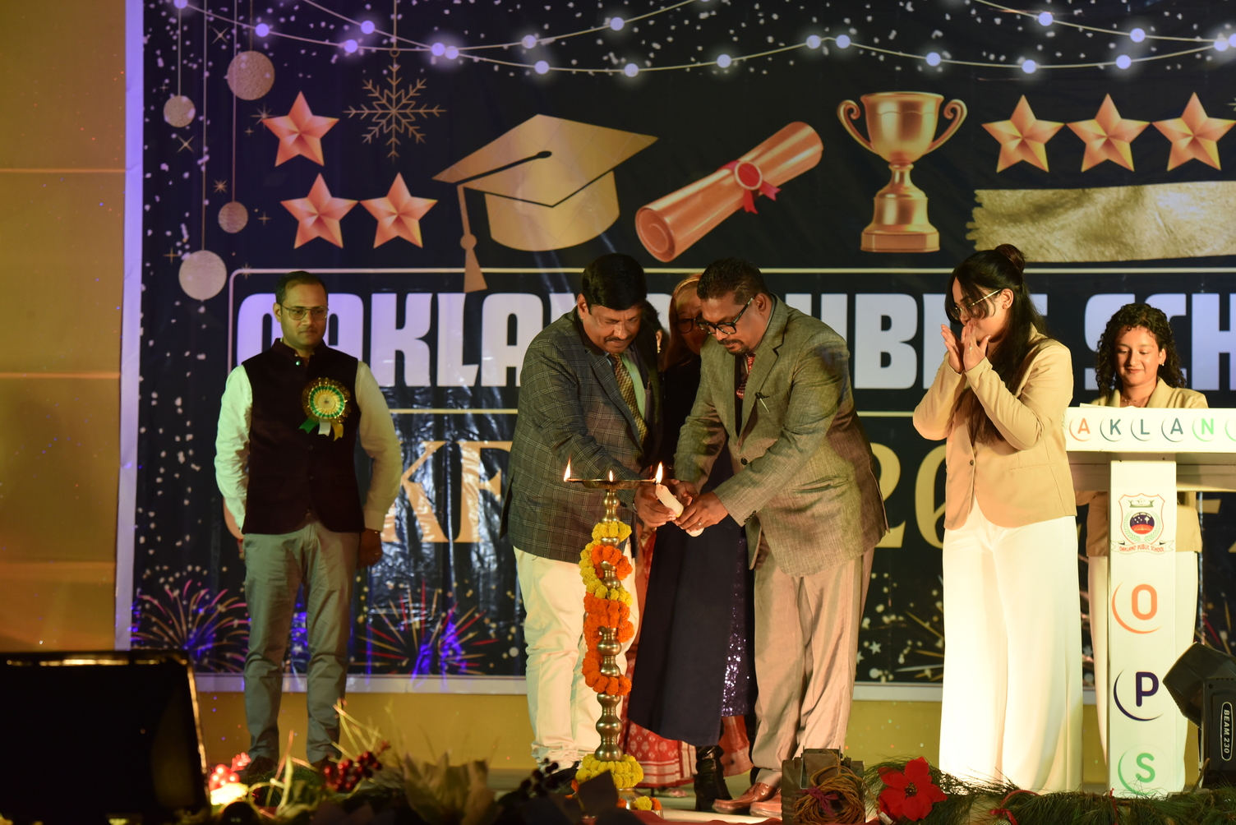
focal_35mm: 105
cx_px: 618
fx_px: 3606
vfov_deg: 13.1
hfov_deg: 19.4
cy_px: 412
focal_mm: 105
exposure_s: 1/125
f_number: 3.5
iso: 1600
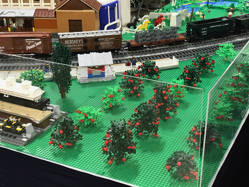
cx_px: 124
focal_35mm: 57
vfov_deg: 25.7
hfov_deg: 33.8
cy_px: 94
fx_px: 410
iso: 320
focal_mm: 6.6
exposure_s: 1/60
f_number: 2.8
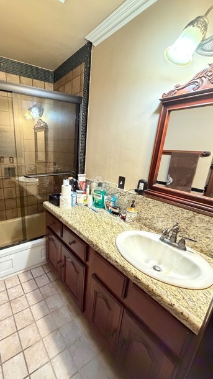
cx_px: 67
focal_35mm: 16
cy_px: 196
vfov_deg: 99.3
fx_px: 161
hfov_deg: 64.9
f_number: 2.2
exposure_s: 1/40
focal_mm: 2.22
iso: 1000
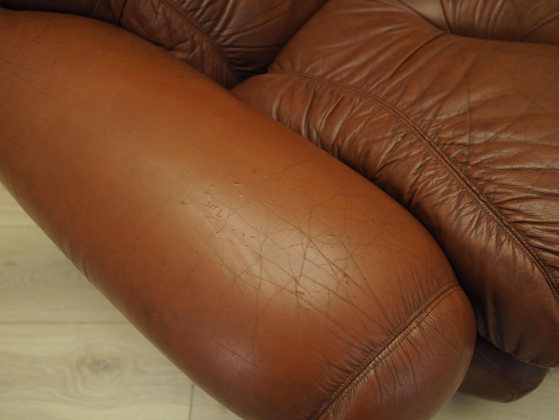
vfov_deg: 41.8
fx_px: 549
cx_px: 280
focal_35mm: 34
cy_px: 210
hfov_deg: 54.0
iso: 320
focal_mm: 17
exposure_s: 1/40
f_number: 2.5
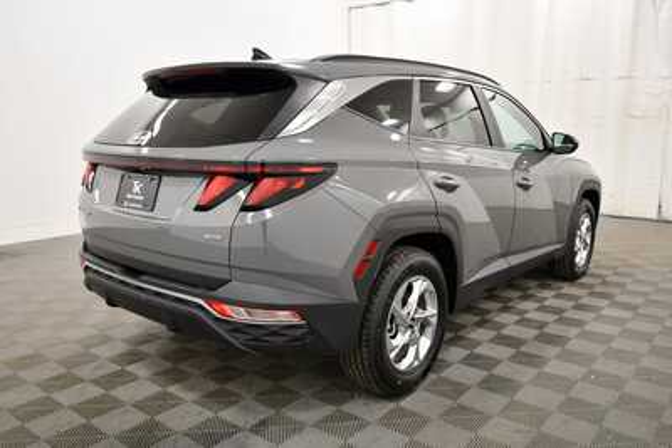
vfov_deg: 43.6
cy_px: 224
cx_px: 336
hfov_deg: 61.9
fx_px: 560
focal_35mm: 30
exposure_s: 1/125
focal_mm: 20
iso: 1400
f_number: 5.6
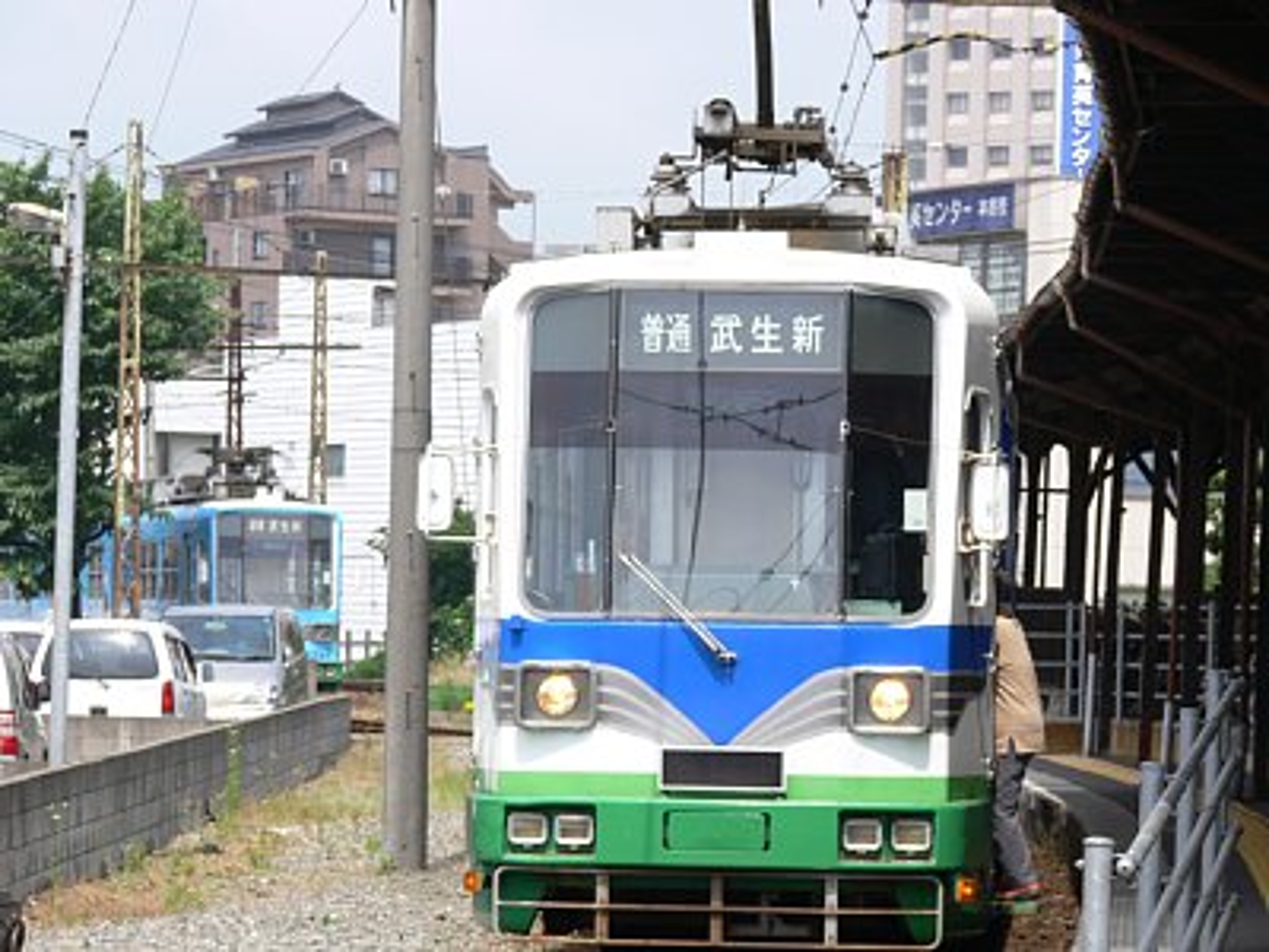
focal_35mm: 166
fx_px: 6085
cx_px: 634
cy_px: 476
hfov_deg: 11.9
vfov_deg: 8.9
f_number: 5.6
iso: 80
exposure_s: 1/250
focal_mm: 35
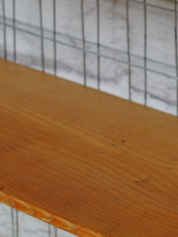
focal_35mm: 202
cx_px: 234
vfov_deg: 9.7
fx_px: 1385
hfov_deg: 7.3
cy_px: -36
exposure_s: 1/125
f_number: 5.6
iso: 160
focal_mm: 32
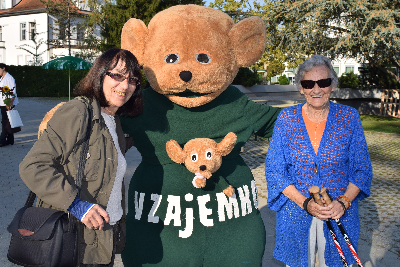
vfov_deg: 30.9
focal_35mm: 44
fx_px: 484
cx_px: 200
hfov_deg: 44.9
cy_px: 134
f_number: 10
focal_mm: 29
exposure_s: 1/200
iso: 100
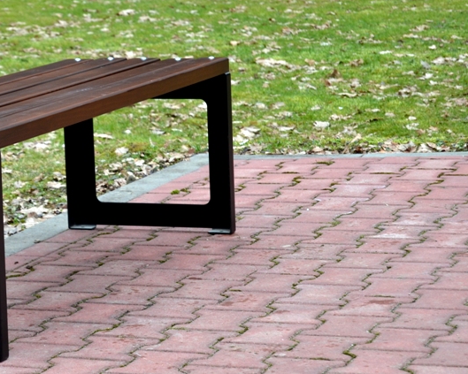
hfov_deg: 12.8
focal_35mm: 150
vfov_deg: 10.3
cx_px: 52
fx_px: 2076
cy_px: 165
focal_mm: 55
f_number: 5.6
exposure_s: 1/125
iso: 125
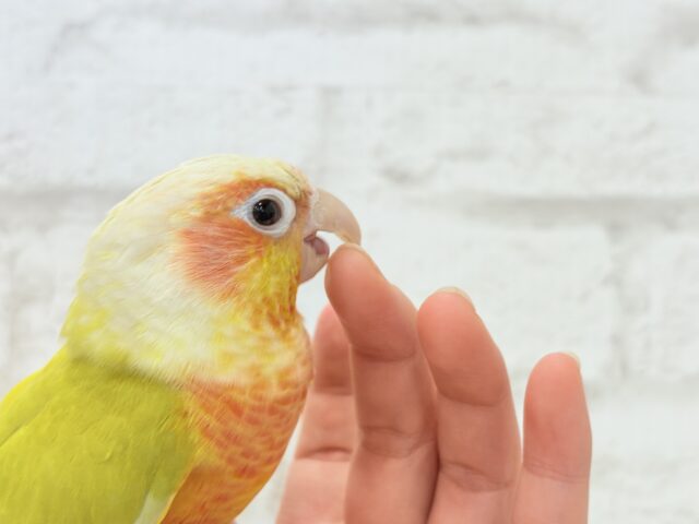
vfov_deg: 28.0
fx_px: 1050
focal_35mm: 52
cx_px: 350
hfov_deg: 36.8
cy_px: 262
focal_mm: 5.96
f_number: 1.6
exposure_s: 1/50
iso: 40
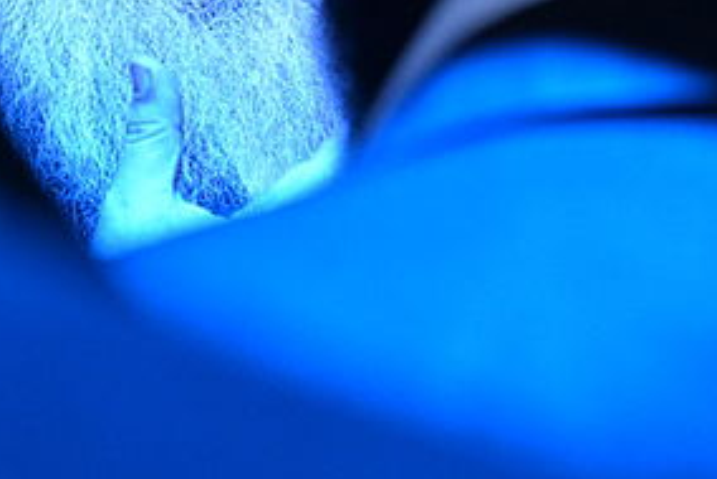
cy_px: -35
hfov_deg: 15.1
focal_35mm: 135
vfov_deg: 10.1
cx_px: 121
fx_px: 2691
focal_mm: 48
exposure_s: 1/125
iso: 2500
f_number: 4.5
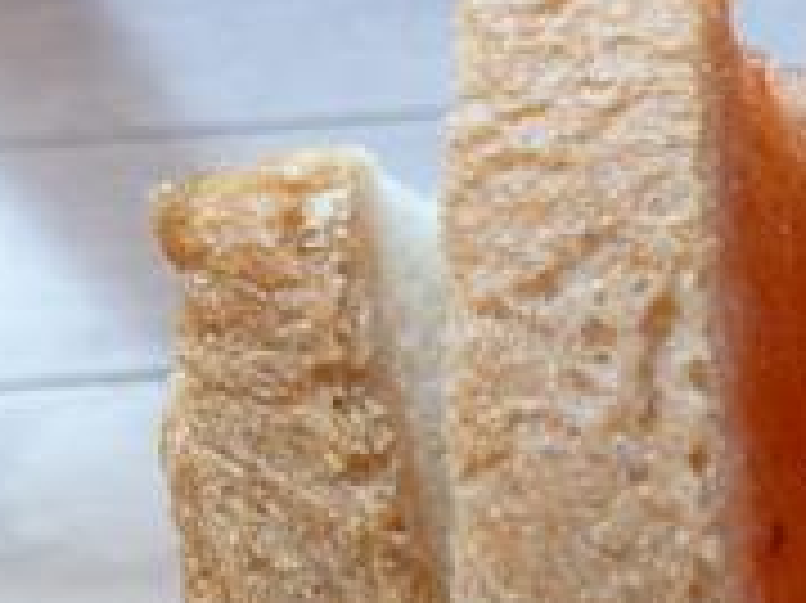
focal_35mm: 58
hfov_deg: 29.2
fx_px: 1350
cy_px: 536
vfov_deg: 24.5
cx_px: 941
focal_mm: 4.3
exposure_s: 1/60
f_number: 3.3
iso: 200
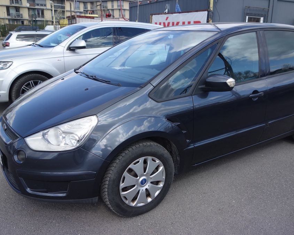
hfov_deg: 55.5
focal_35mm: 32
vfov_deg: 45.8
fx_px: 278
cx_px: 167
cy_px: 118
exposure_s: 1/640
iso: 125
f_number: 2.8
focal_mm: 10.4
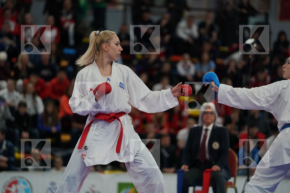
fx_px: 1611
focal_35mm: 200
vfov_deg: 6.9
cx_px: 145
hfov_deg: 10.3
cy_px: 96
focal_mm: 200
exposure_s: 1/1000
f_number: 2.8
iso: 1600
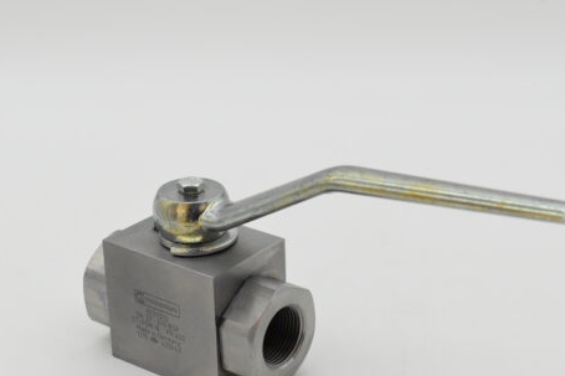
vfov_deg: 15.0
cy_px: 238
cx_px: 298
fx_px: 1428
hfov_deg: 22.4
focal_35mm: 91
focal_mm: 46
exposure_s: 1/1600
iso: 1600
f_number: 8
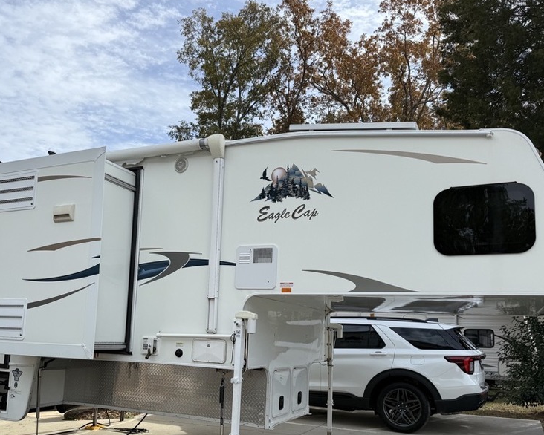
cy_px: 269
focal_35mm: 32
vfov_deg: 45.5
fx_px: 515
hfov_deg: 55.5
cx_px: 238
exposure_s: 1/4167
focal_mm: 6.76
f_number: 1.78
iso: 80
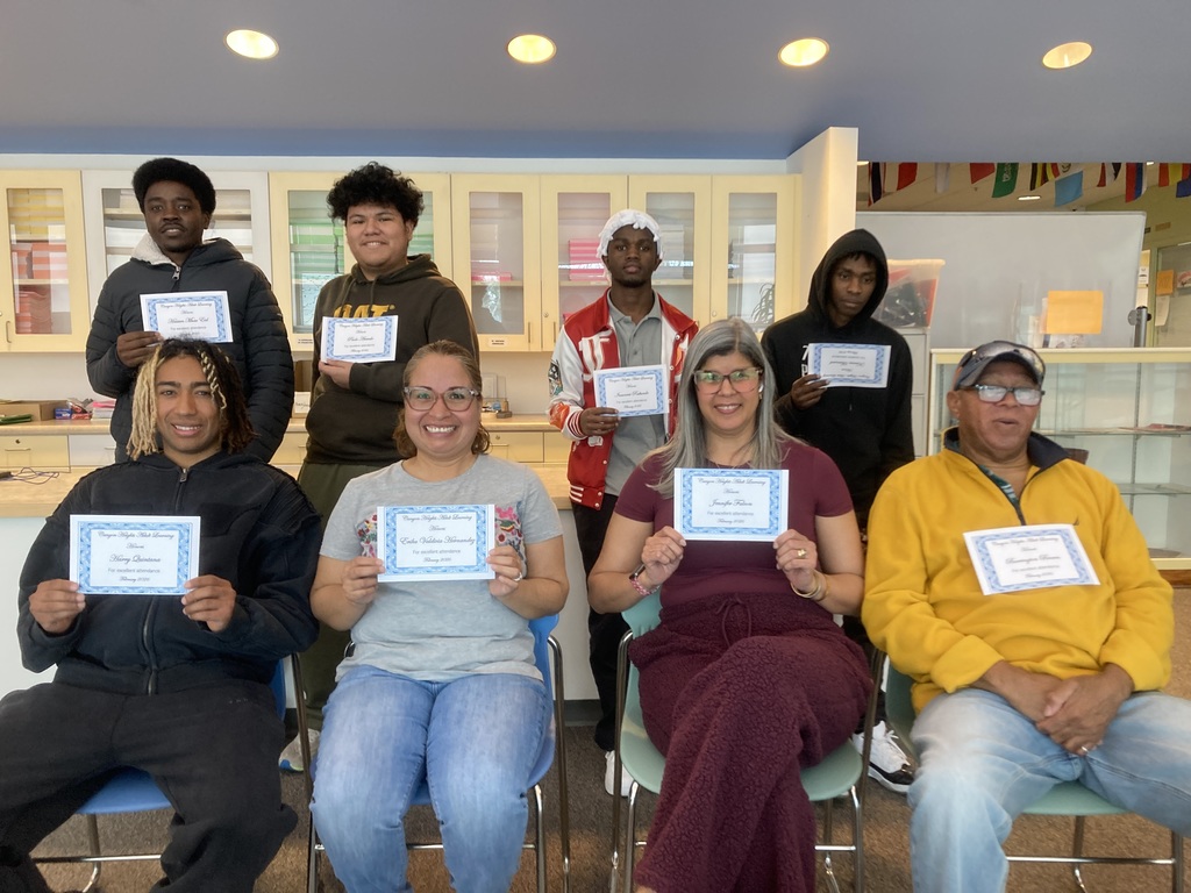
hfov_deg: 63.4
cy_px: 446
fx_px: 963
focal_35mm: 28
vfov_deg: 49.7
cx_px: 596
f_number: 1.8
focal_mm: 3.99
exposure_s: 1/60
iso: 160
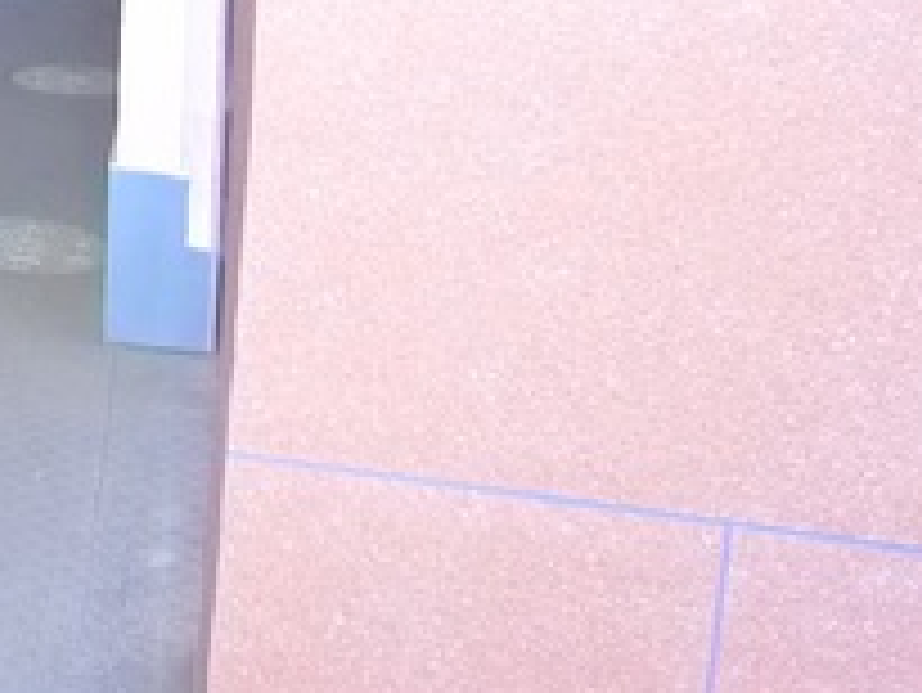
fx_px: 2185
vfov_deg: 16.8
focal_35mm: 82
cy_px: -245
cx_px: -531
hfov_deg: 20.0
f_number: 2
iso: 400
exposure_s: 1/80
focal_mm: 5.1
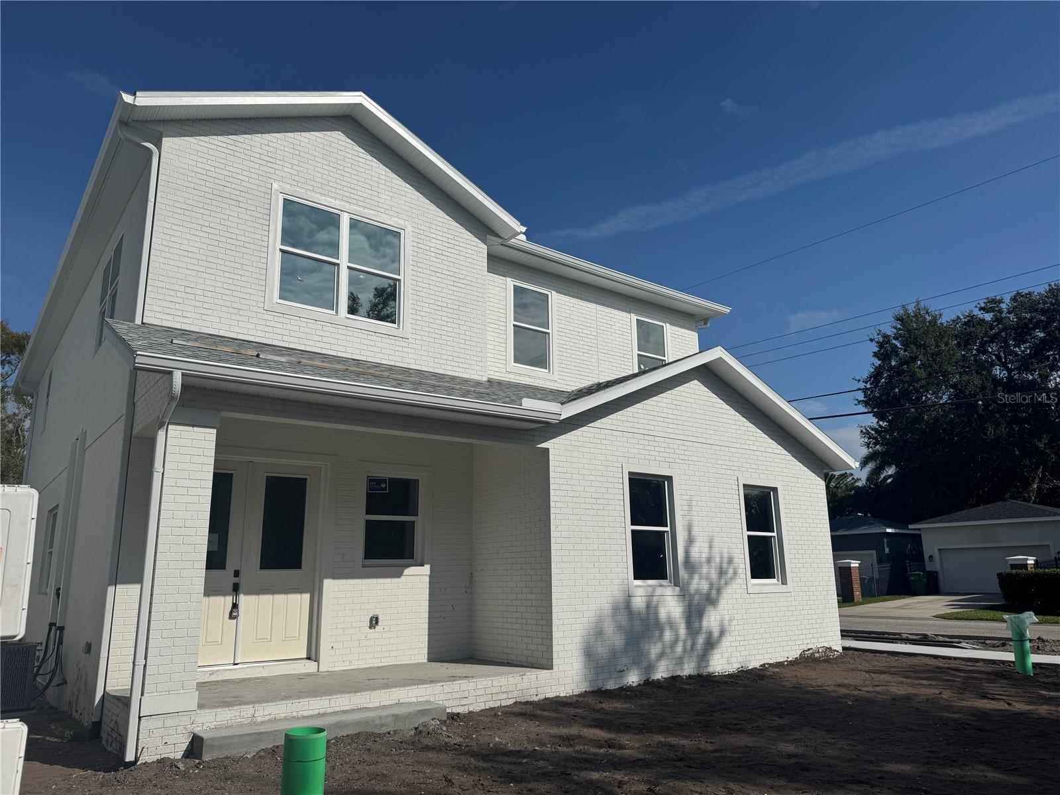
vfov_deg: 56.8
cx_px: 530
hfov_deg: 71.6
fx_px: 735
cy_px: 398
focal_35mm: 24
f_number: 1.78
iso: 64
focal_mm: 6.76
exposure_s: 1/12346
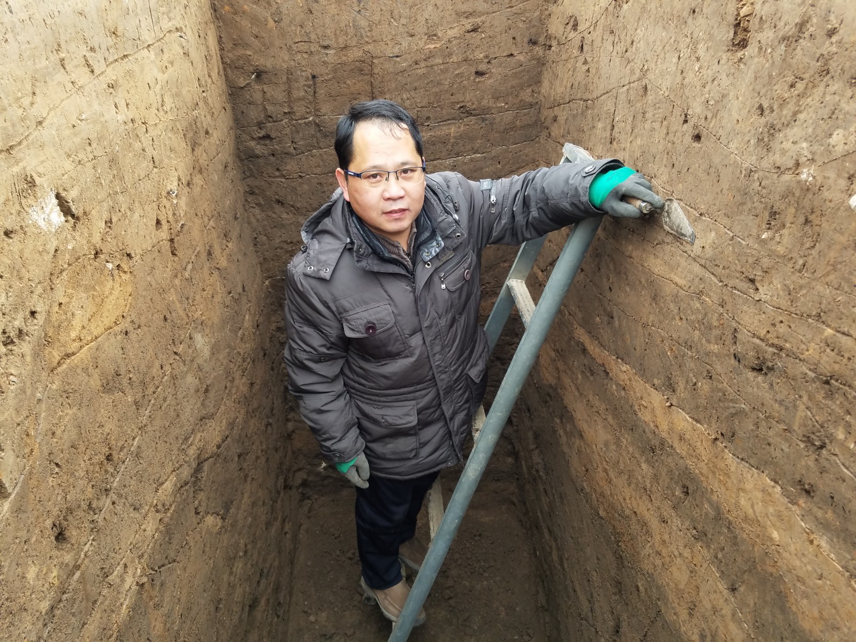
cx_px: 428
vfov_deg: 53.1
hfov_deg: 67.3
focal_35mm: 26
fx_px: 643
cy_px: 321
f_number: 1.7
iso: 64
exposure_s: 1/100
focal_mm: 4.2
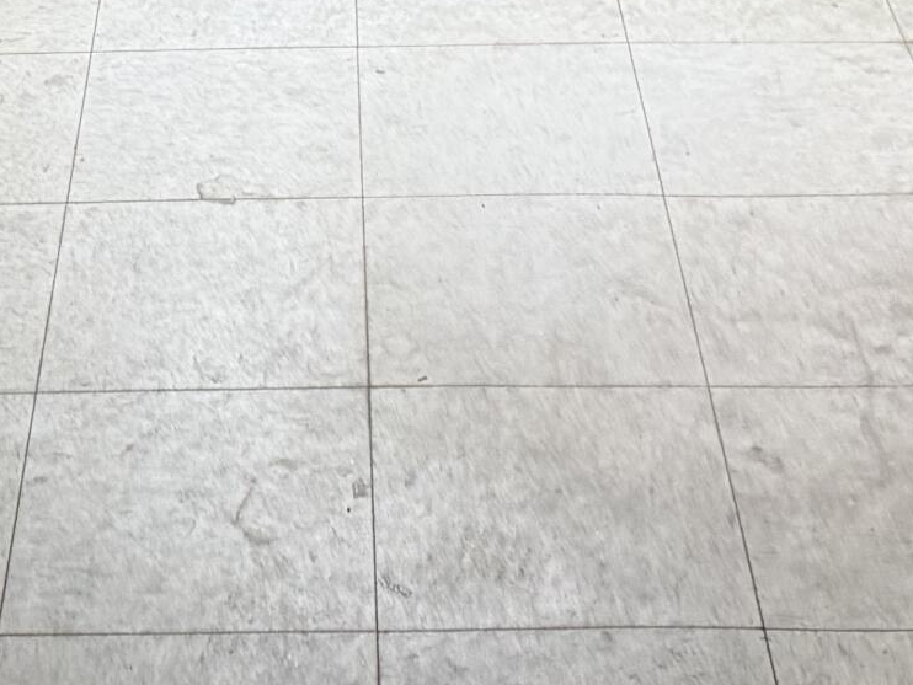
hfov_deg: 20.0
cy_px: -421
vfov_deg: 14.0
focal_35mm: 97
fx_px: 2559
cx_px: 186
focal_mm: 6.76
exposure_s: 1/60
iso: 500
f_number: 1.78
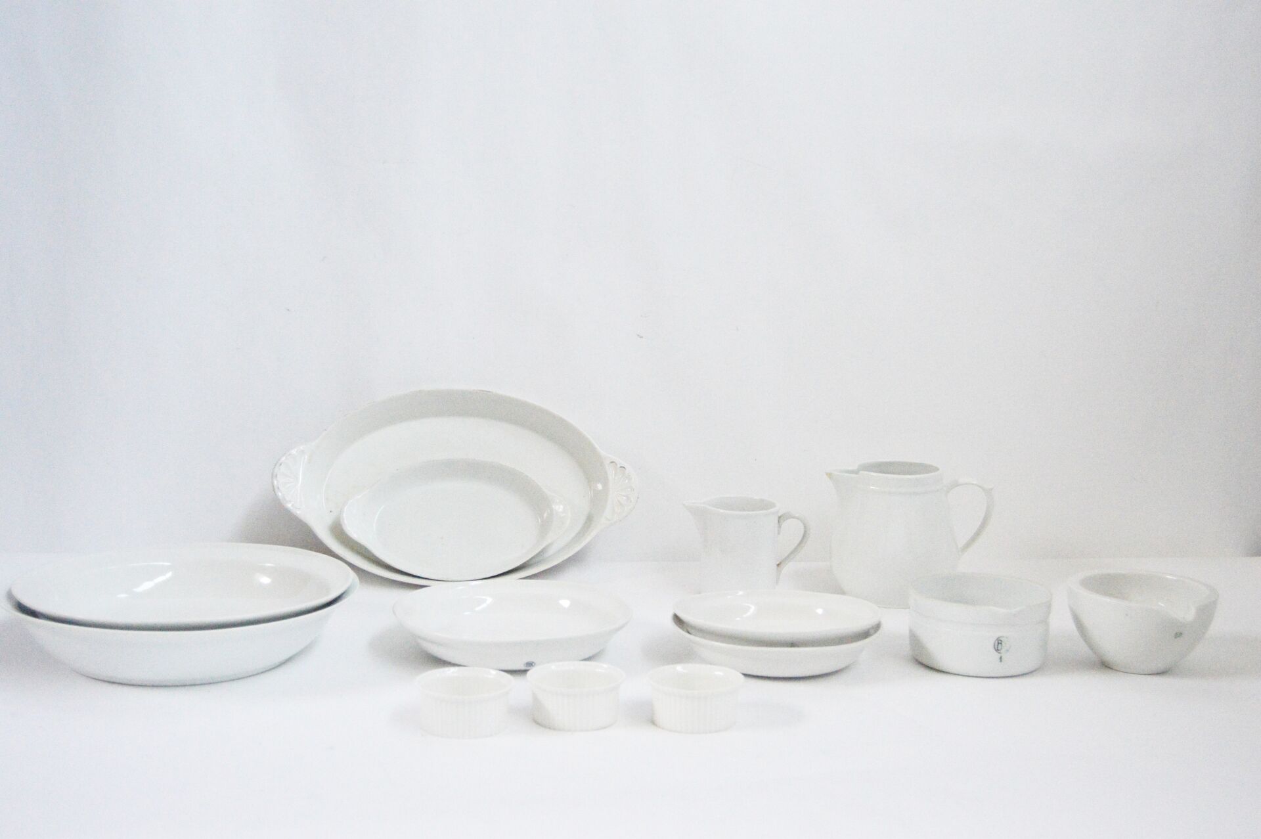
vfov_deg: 28.9
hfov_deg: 42.4
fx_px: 1627
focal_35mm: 46
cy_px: 420
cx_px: 630
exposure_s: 1/800
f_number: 4.2
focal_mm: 31
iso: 1600
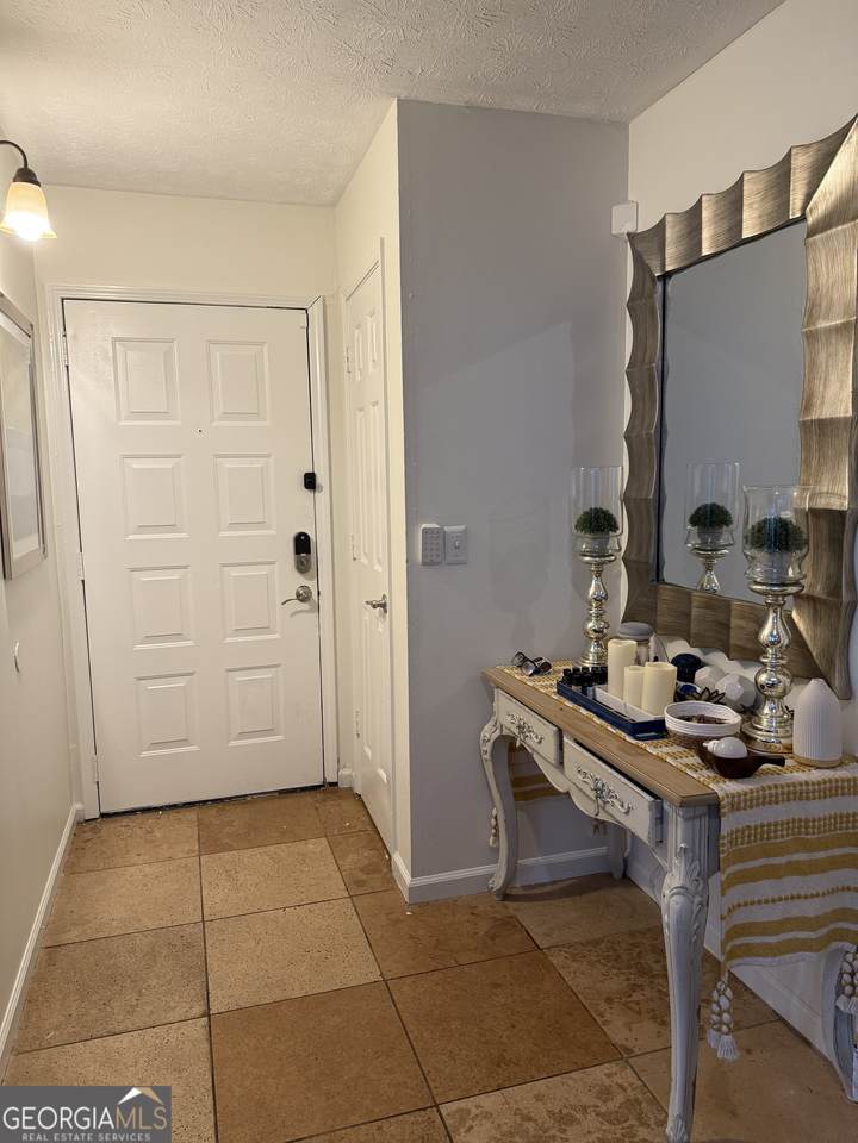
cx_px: 429
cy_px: 572
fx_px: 793
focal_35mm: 24
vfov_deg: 71.6
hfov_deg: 56.8
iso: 200
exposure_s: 1/60
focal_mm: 6.76
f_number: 1.78
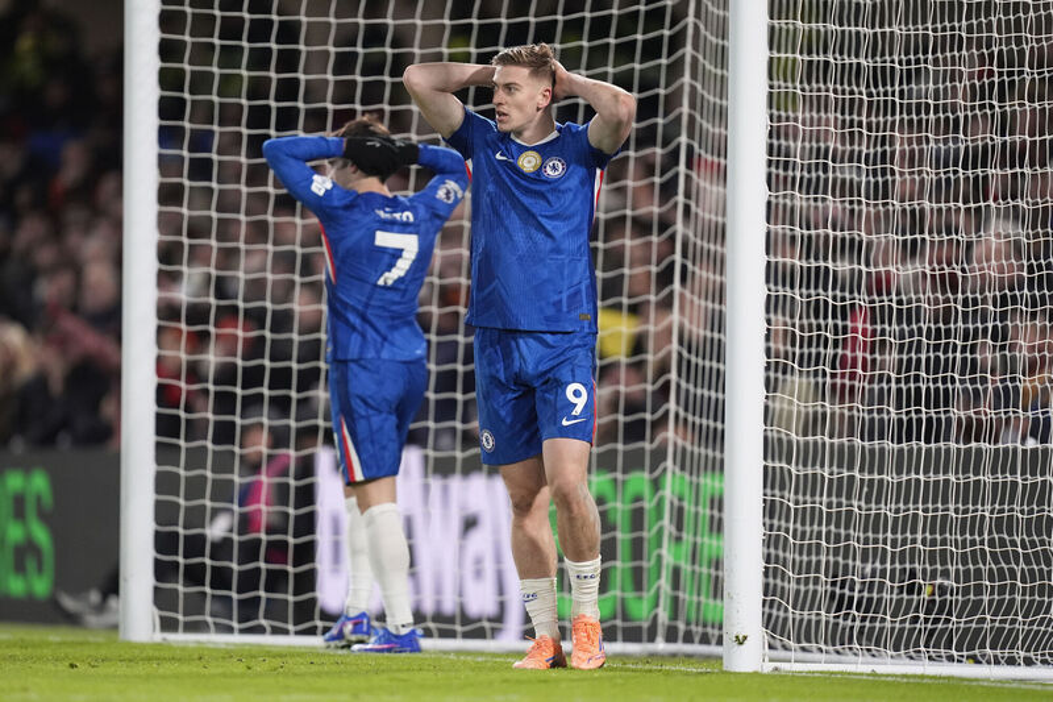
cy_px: 351
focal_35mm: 400
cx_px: 526
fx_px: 11697
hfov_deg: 5.2
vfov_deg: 3.4
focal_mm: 400
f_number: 2.8
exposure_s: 1/1600
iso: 3200
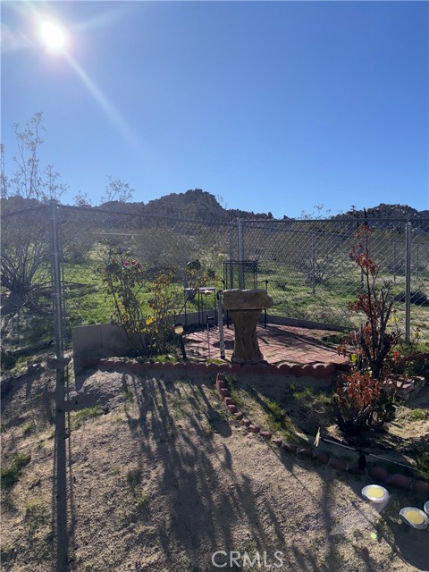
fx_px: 397
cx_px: 214
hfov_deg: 56.8
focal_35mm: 24
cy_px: 286
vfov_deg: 71.6
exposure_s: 1/9709
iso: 50
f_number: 1.78
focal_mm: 6.76
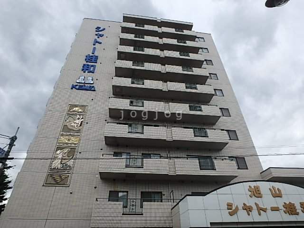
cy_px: 114
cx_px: 152
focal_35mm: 21
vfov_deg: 63.4
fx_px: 184
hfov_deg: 79.0
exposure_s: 1/400
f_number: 3.5
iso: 125
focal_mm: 3.7
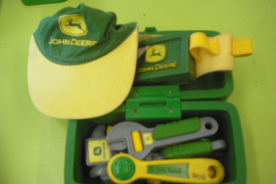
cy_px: 99
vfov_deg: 33.4
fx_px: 307
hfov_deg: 48.4
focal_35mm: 40
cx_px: 138
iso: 100
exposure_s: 1/100
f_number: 2.8
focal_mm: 6.2
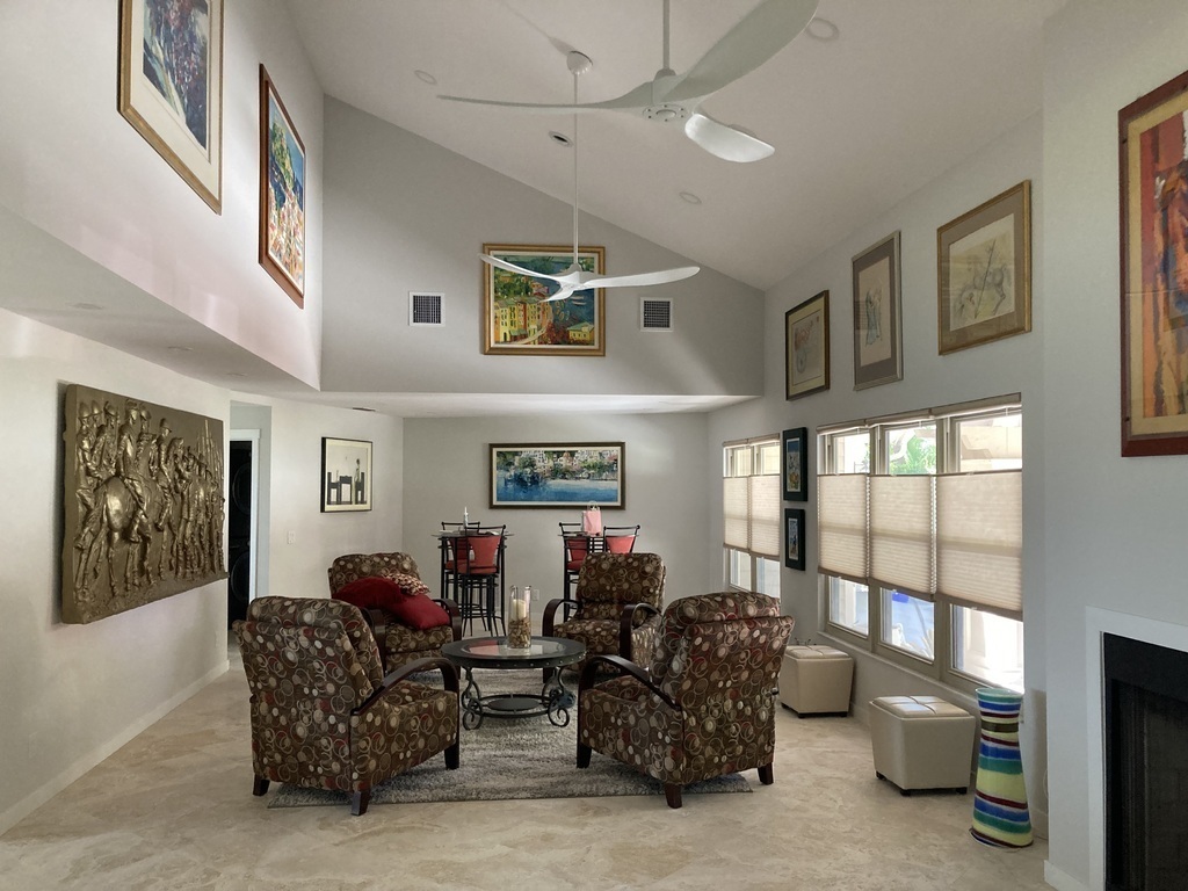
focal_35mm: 28
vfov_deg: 49.7
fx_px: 961
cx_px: 594
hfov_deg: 63.4
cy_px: 446
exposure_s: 1/60
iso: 200
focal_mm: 3.99
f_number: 1.8
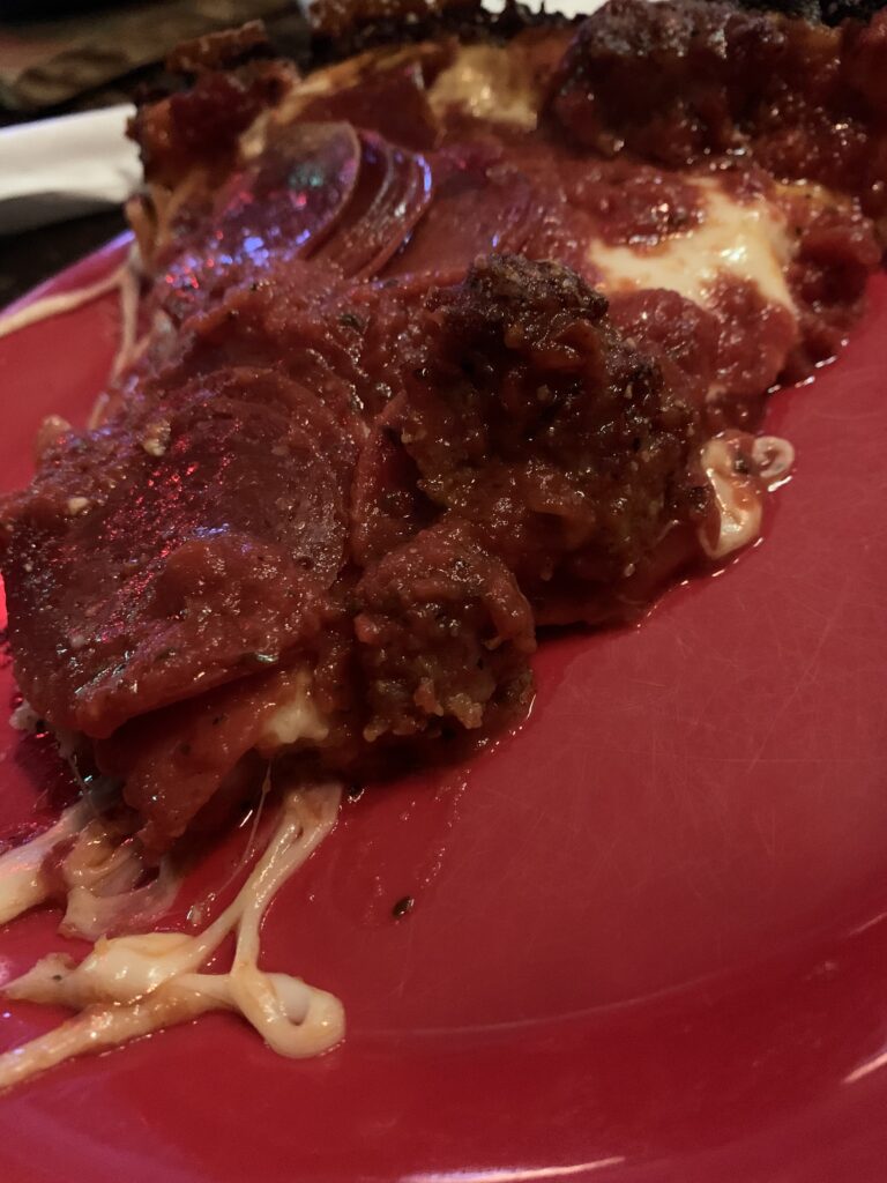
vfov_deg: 67.3
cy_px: 592
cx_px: 444
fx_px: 888
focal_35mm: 26
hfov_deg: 53.1
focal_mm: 4.25
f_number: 1.8
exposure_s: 1/15
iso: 800
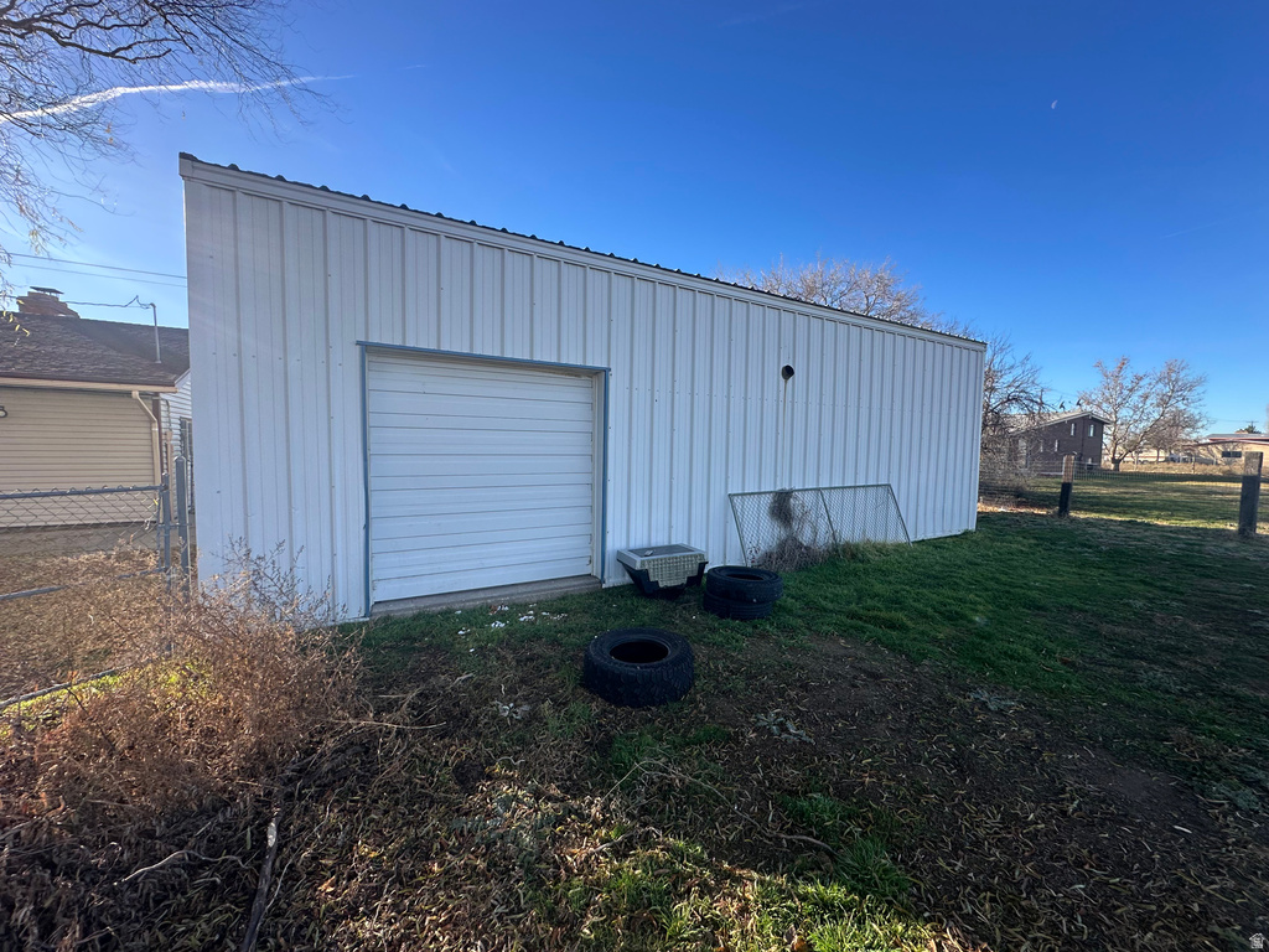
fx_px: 513
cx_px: 634
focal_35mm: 14
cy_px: 476
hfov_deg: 102.1
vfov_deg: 85.7
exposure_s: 1/739
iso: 40
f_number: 2.2
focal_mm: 2.22
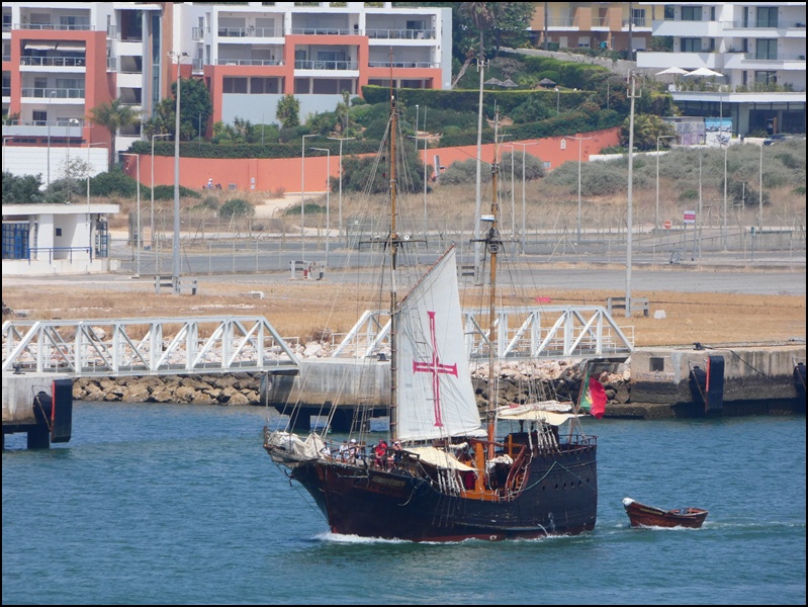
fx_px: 12026
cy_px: 304
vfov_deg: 2.9
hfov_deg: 3.8
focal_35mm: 515
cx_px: 404
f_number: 7.1
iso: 80
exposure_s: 1/320
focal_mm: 92.3
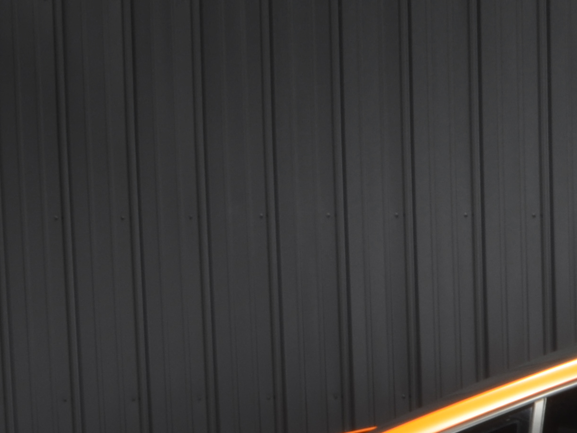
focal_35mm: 140
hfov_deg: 13.2
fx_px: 2334
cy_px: 500
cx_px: 918
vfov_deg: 10.4
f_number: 22
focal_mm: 24
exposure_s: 5
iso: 100
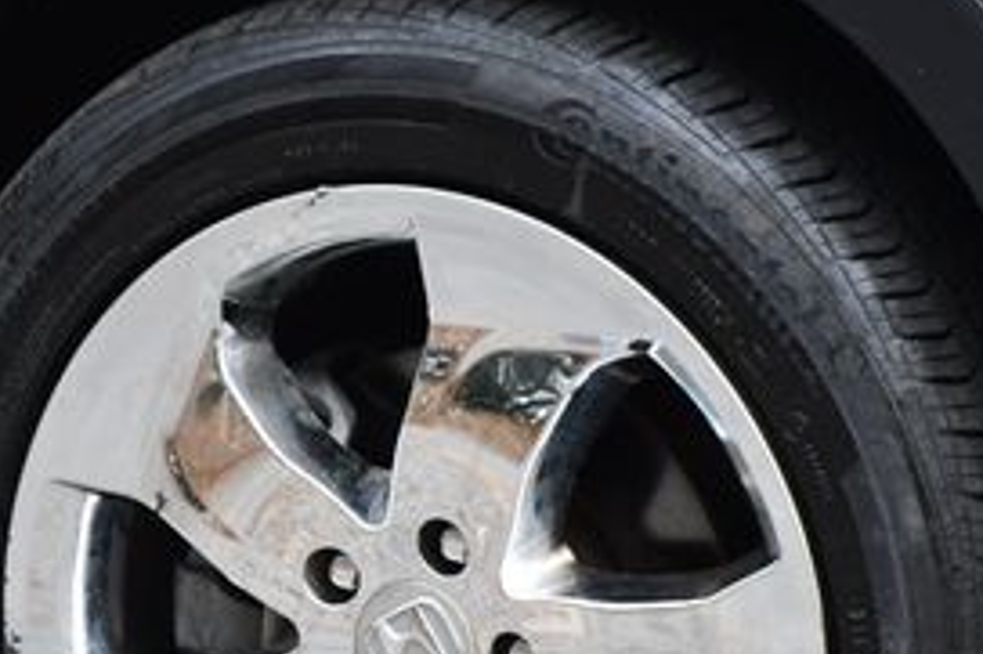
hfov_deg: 5.7
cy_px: 636
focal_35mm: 360
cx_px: 484
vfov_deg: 3.8
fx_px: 9824
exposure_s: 1/250
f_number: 4.8
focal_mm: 102
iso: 450
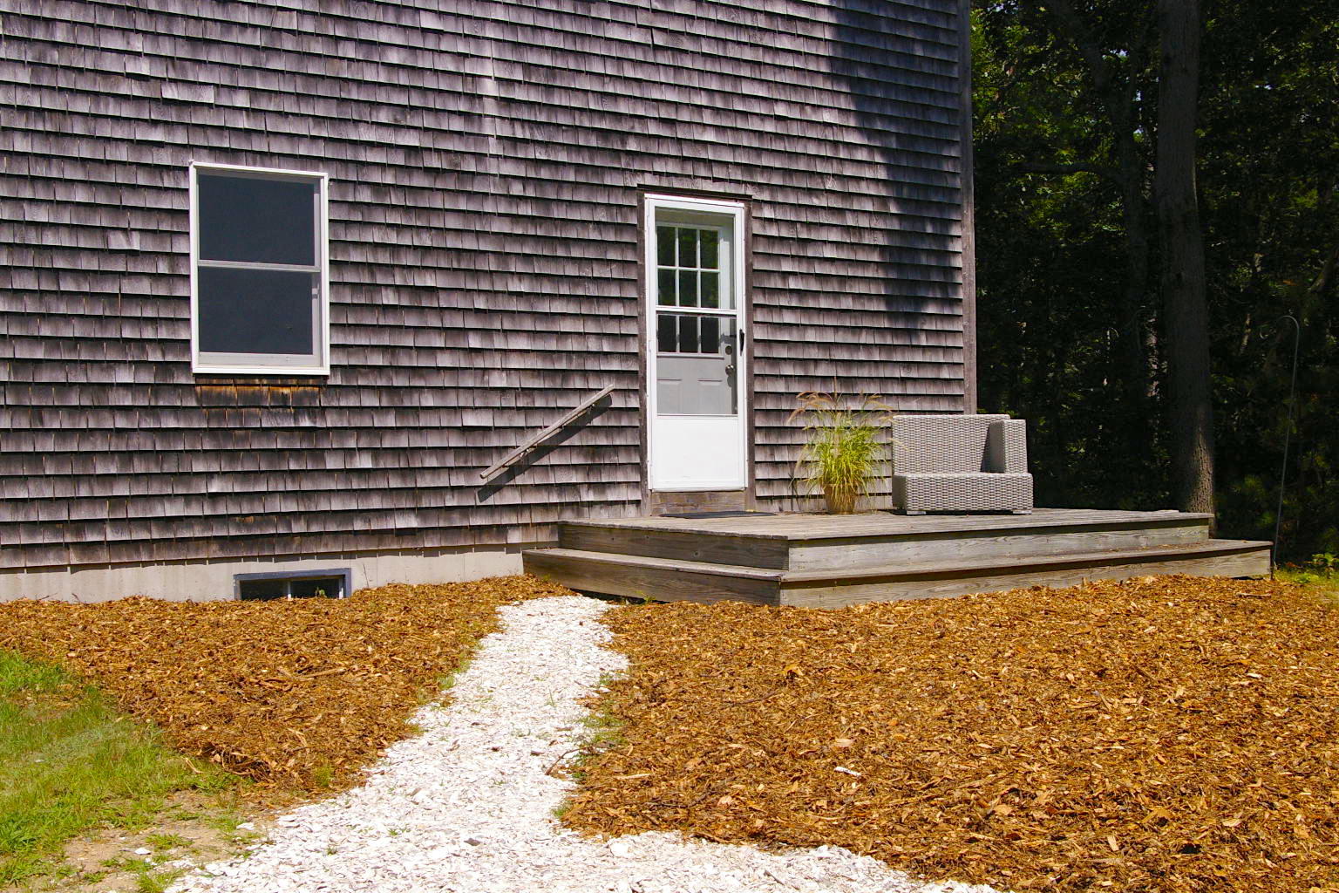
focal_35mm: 42
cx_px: 670
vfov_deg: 31.9
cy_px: 446
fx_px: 1562
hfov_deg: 46.4
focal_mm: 28
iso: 800
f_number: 13
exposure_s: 1/1000
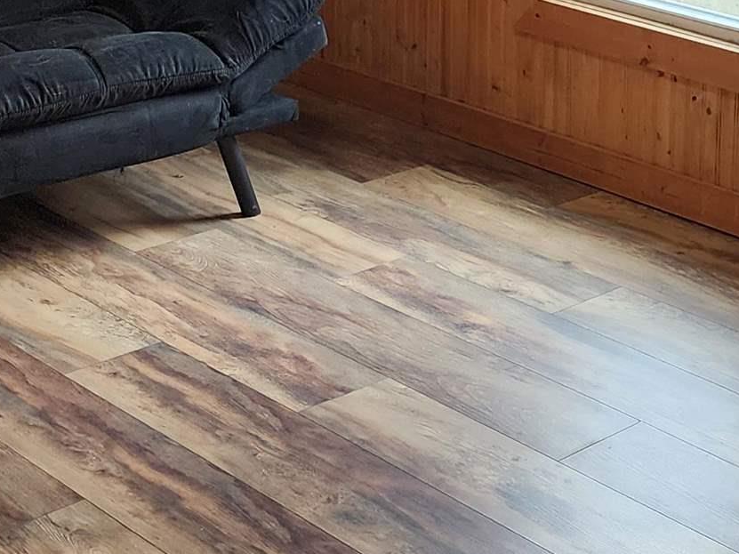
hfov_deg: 22.6
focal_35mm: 85
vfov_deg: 16.9
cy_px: -44
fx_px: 1814
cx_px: 620
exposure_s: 1/120
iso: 400
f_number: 1.8
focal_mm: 6.4
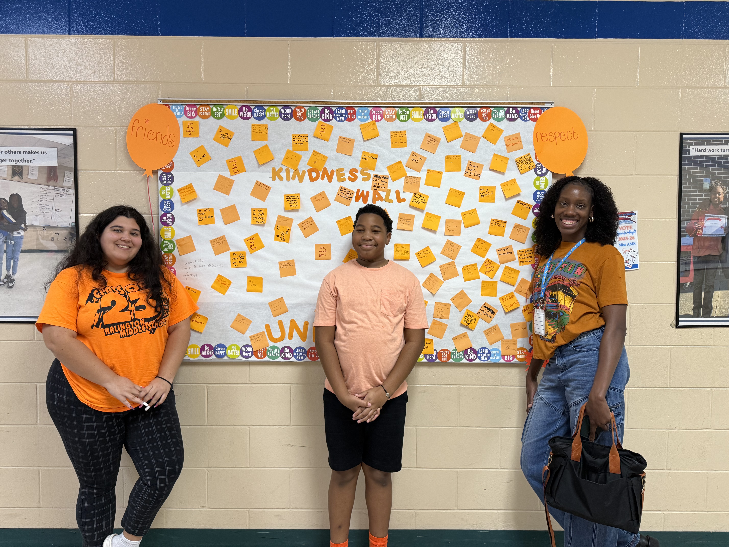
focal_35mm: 24
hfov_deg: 71.6
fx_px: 505
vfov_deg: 56.8
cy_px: 274
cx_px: 364
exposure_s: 1/60
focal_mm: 6.76
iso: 250
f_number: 1.78
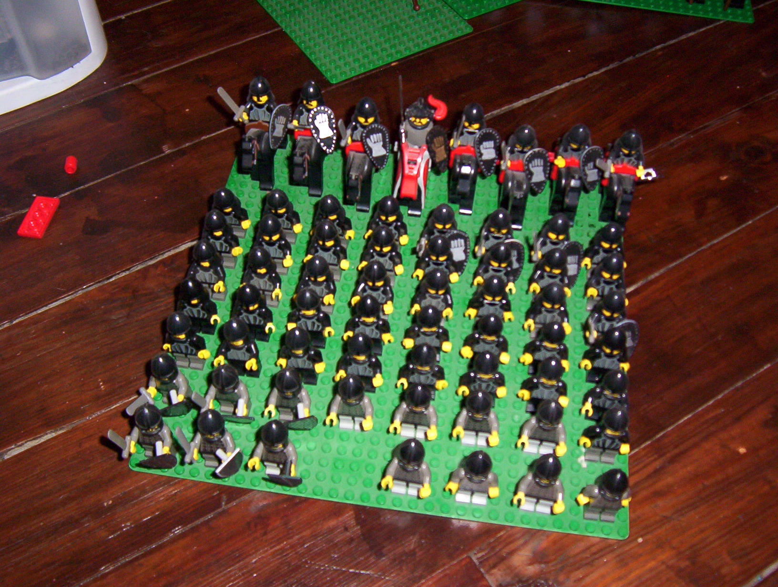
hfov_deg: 51.2
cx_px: 389
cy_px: 294
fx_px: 811
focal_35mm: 36
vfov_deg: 39.8
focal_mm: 5.54
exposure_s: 1/30
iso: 140
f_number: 2.76
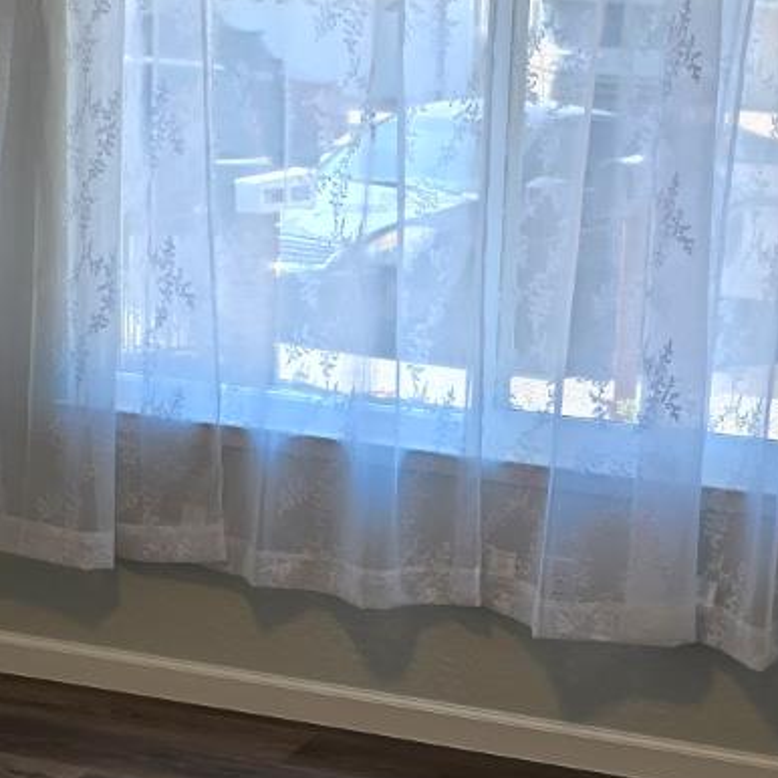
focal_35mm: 79
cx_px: 591
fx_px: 2009
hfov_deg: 21.7
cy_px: 515
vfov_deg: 21.8
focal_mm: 6.3
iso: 25
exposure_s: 1/120
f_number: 1.7
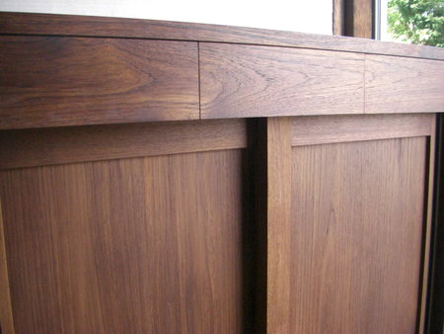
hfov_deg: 49.0
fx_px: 488
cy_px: 167
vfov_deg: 37.8
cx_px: 222
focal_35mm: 38
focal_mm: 6.3
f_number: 3.4
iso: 400
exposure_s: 1/100
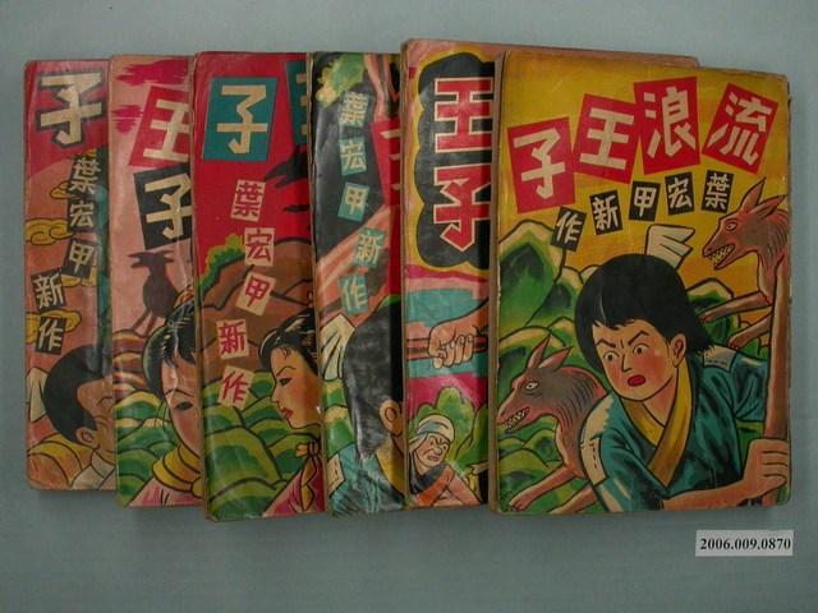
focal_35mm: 43
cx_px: 409
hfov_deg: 43.9
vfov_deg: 33.6
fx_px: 1016
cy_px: 306
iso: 200
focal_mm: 8.9
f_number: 6.2
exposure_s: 1/30
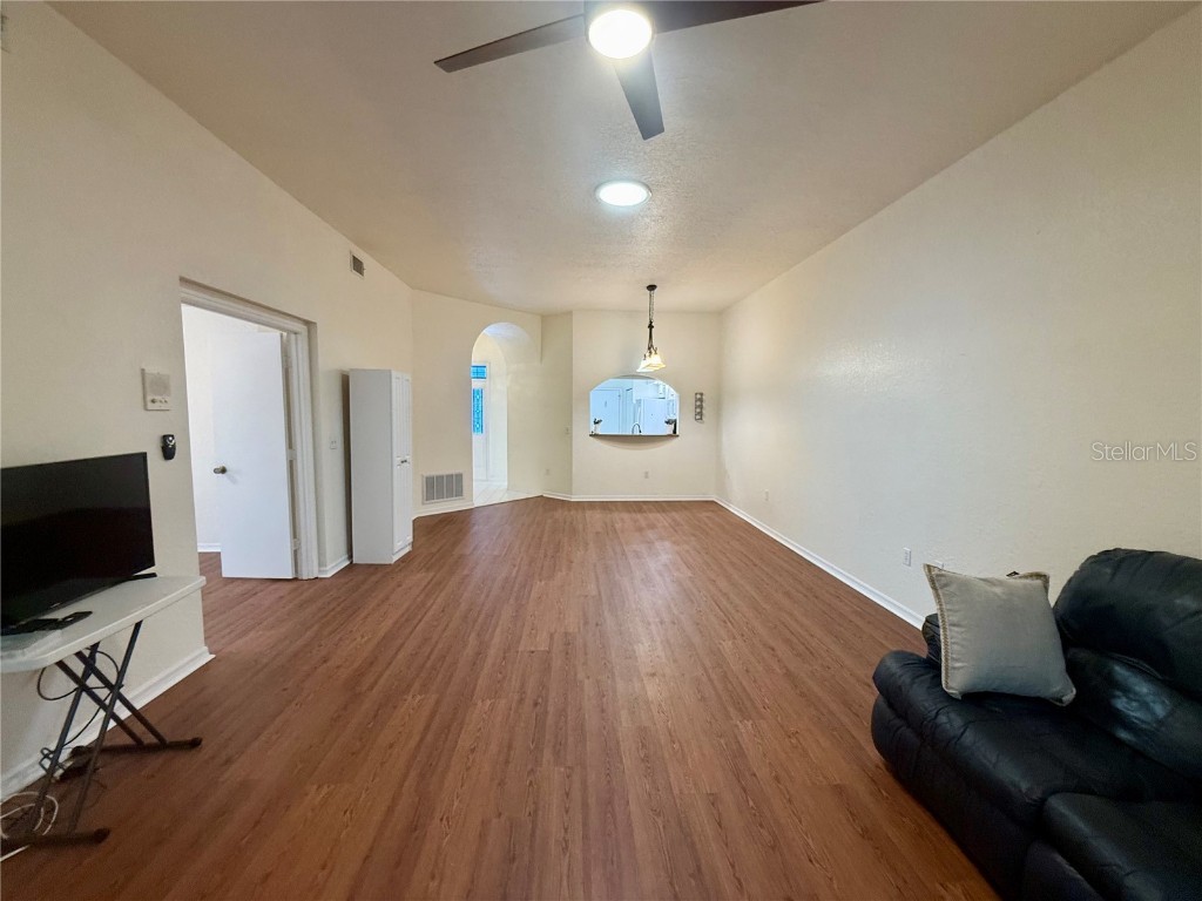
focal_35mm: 14
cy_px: 450
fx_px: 486
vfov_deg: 85.7
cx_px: 601
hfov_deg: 102.1
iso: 250
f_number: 2.2
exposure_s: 1/60
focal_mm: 2.22
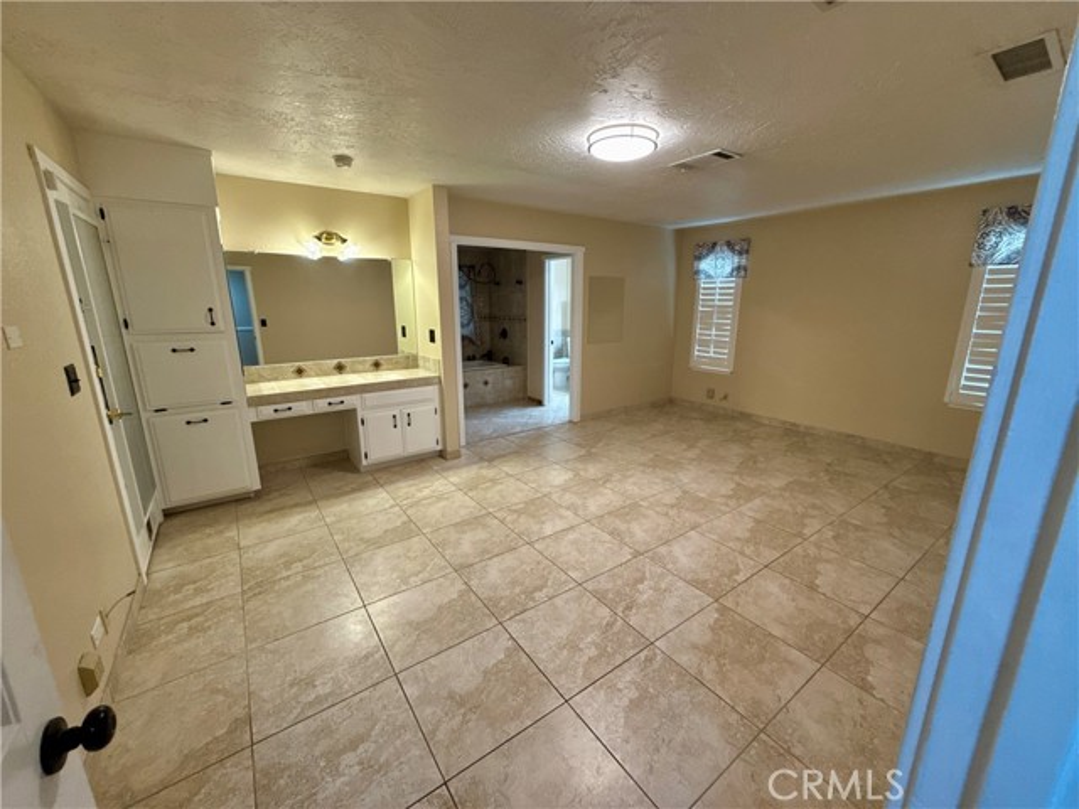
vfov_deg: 85.7
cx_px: 540
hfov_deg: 102.1
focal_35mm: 14
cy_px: 404
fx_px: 436
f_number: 2.2
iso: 320
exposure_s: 1/100
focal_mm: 2.22
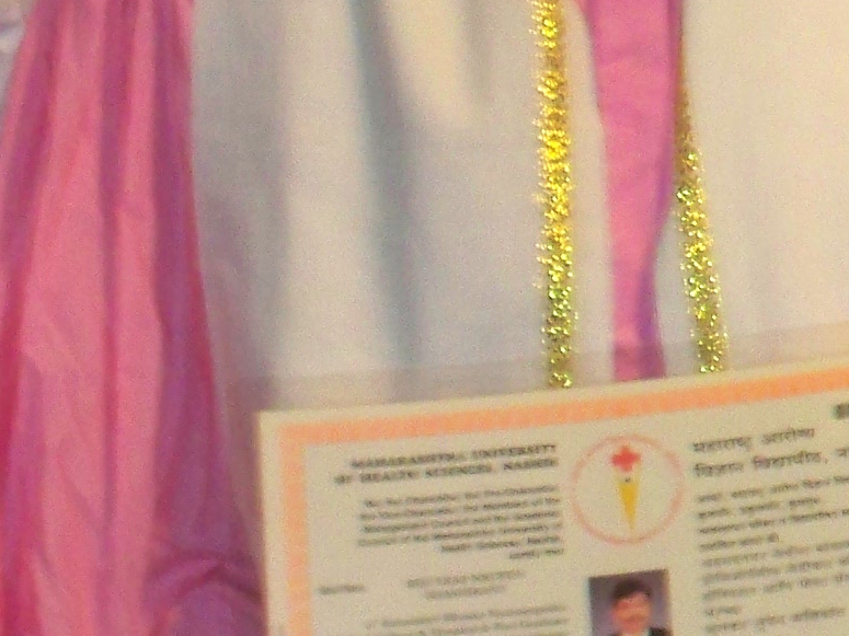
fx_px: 6351
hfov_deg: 7.4
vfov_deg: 5.7
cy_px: -297
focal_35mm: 259
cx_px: 1573
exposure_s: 1/30
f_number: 4
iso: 200
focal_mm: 9.7
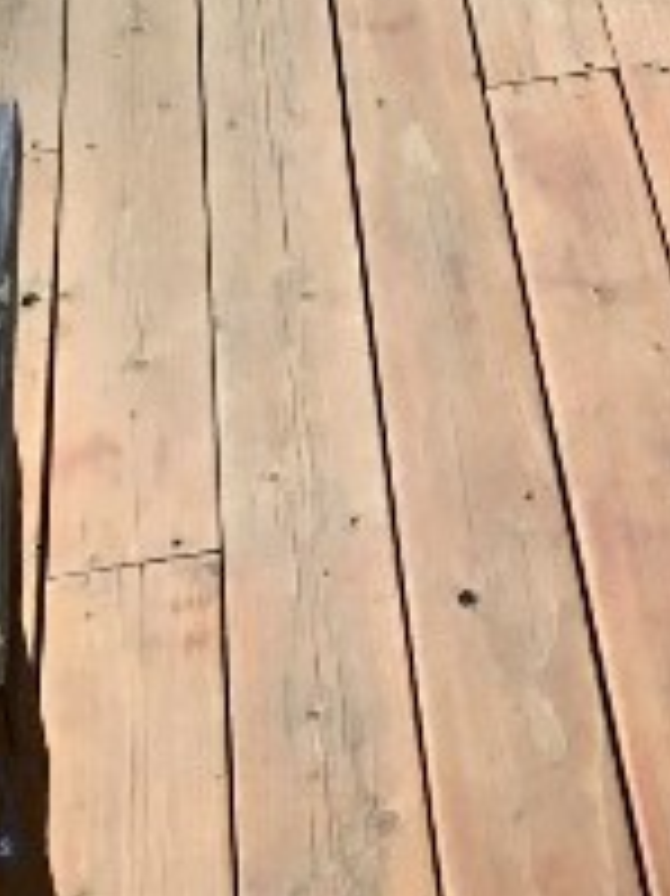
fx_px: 2893
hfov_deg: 12.8
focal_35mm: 112
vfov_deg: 14.8
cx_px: 841
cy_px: -828
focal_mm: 4.15
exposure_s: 1/30
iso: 80
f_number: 2.2
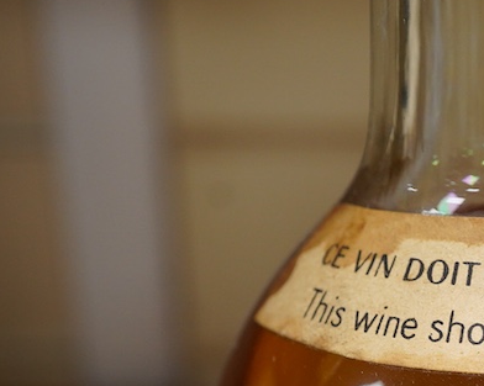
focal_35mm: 97
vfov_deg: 15.7
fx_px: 1388
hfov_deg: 19.2
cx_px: 494
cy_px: 312
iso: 1250
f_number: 8
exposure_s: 1/125
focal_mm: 30
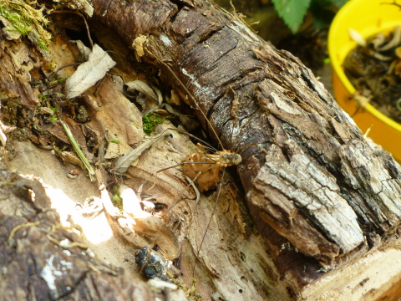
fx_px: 533
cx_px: 200
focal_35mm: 46
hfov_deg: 41.2
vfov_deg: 31.5
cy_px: 150
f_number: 3.3
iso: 80
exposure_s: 1/40
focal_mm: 5.2
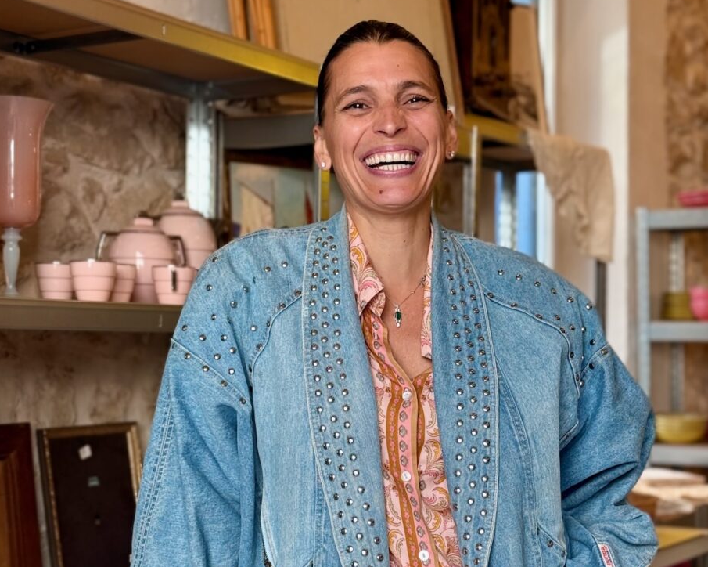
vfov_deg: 28.6
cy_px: 289
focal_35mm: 53
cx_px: 359
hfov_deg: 35.4
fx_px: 1111
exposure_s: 1/100
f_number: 1.78
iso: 80
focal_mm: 6.76
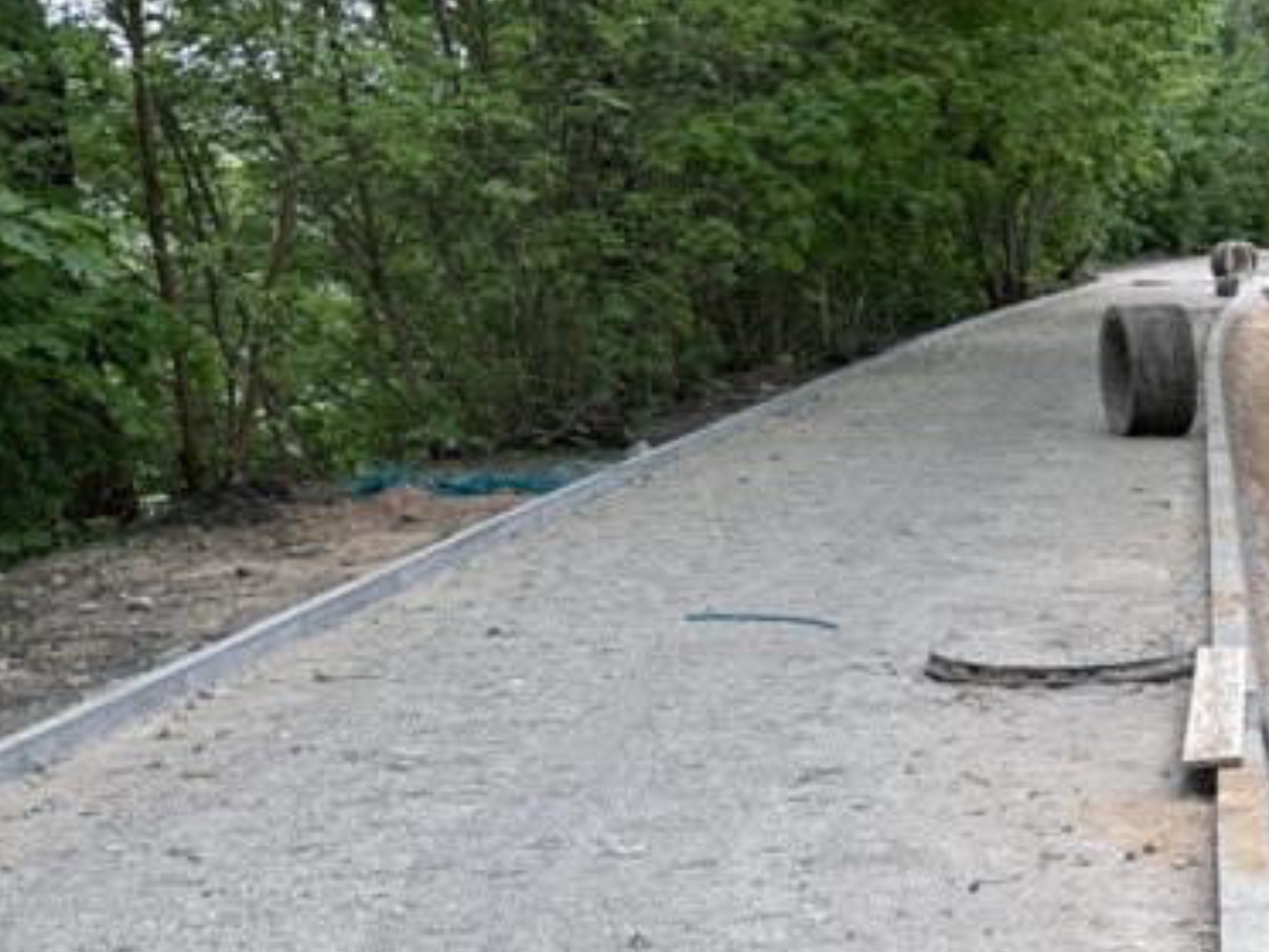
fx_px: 2420
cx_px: 1498
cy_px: 543
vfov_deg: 22.2
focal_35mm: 66
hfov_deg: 26.4
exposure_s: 1/401
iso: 80
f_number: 1.78
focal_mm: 6.86
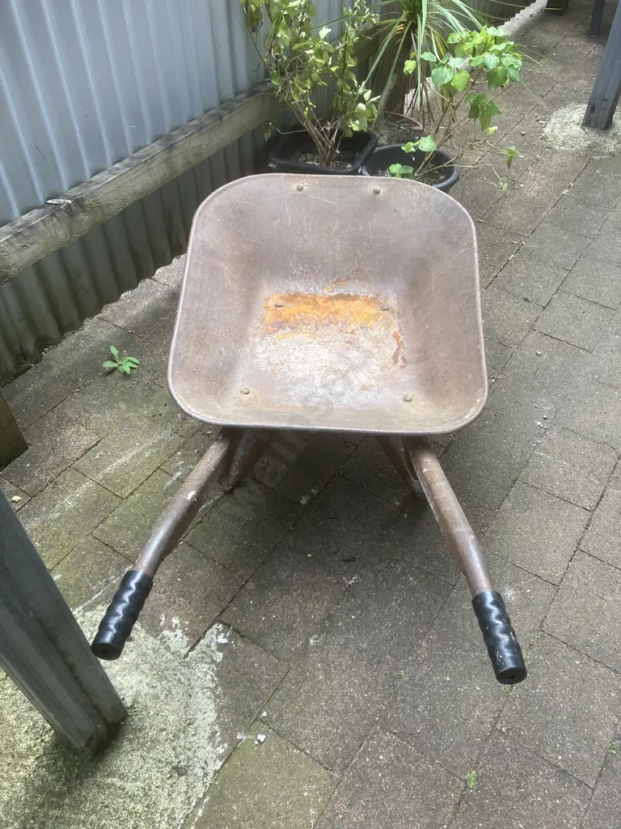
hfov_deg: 49.7
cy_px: 414
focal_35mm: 28
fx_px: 670
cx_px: 310
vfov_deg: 63.4
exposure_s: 1/121
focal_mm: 3.99
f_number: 1.8
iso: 32
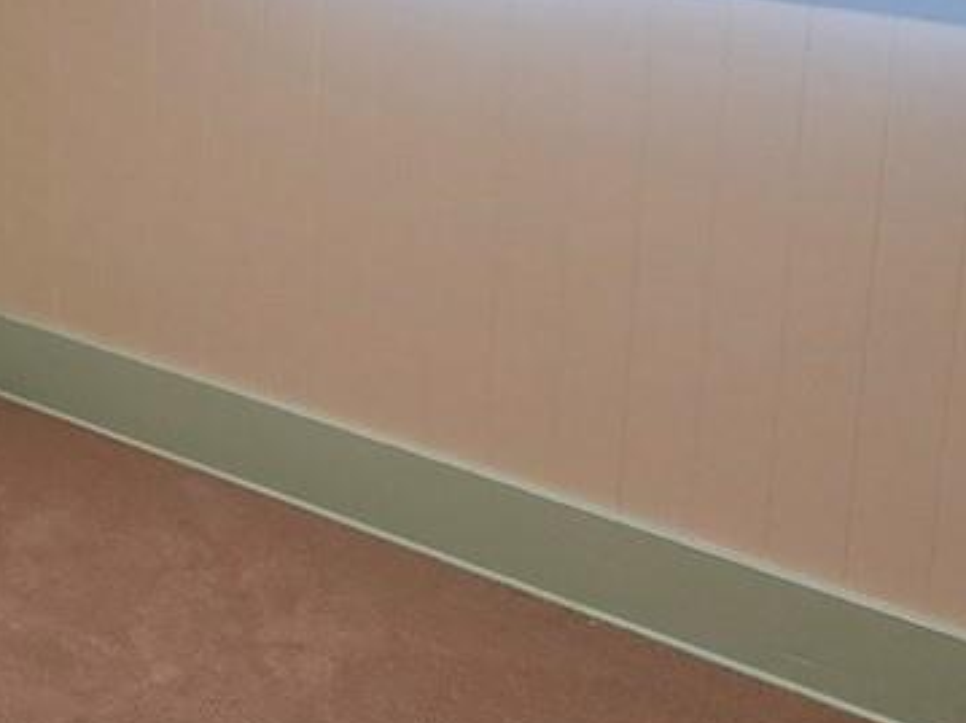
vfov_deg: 24.1
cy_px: 8
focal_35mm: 58
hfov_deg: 32.6
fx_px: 1618
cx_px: 242
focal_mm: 2.2
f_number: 2.2
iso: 250
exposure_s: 1/120
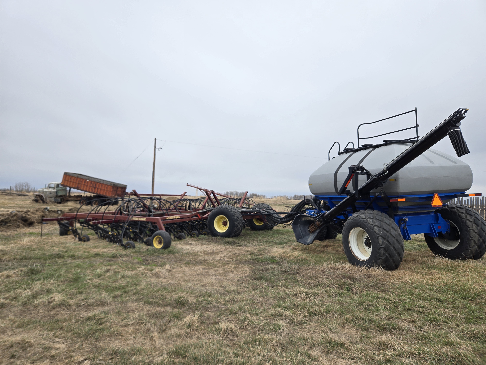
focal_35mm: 23
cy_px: 182
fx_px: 323
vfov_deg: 58.9
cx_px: 243
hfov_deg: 73.9
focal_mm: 5.4
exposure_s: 1/1493
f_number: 1.8
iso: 25
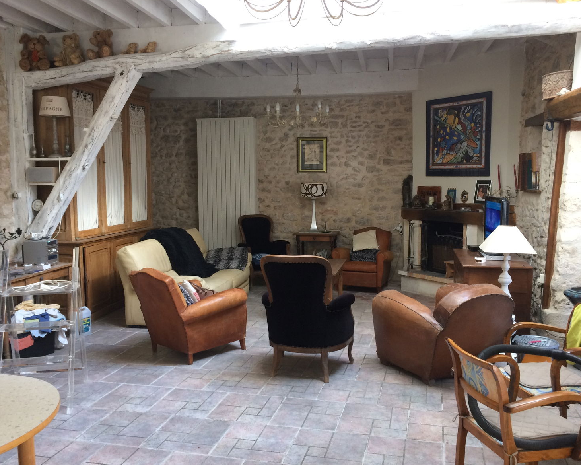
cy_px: 227
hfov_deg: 57.2
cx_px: 304
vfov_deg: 47.1
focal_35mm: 31
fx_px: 533
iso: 125
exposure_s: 1/33
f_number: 2.2
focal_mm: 4.15
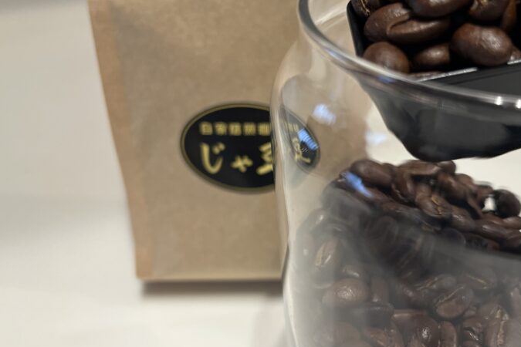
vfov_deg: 32.6
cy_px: 172
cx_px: 358
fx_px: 593
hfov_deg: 46.5
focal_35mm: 41
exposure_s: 1/100
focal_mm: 5.1
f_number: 1.6
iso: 125
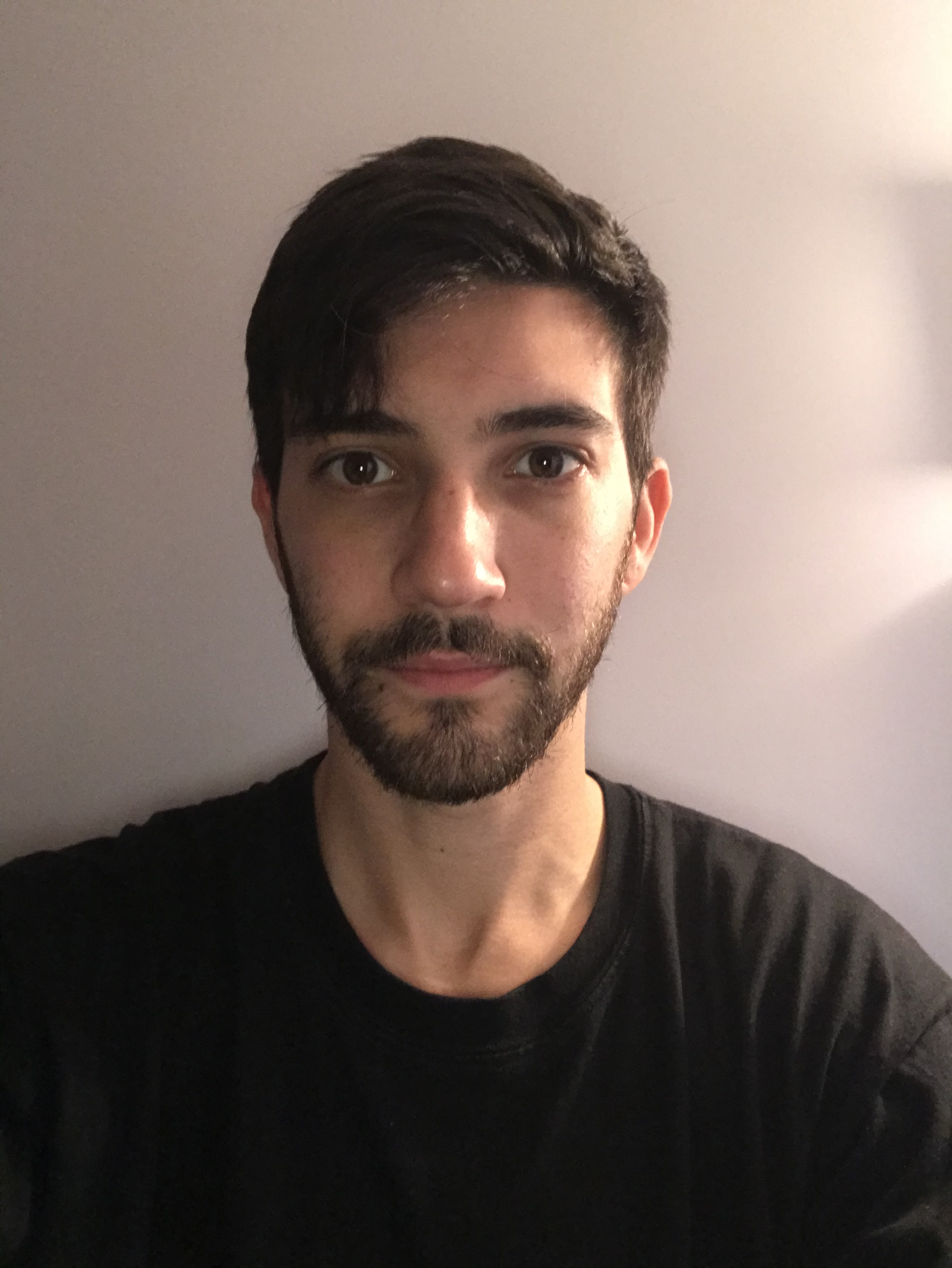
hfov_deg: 44.2
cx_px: 476
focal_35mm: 32
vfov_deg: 56.8
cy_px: 634
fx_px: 1172
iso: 160
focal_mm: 2.87
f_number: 2.2
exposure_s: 1/20
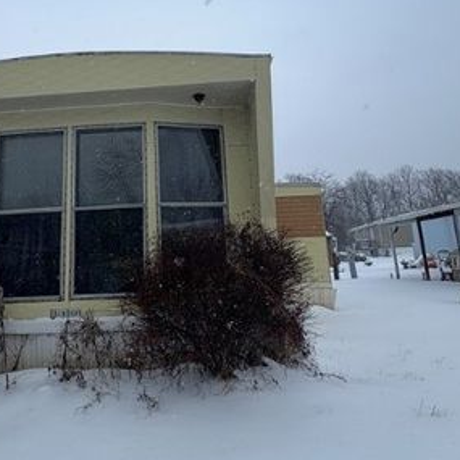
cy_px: 159
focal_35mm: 29
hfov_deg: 55.0
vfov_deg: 54.7
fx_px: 436
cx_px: 174
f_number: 2.2
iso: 50
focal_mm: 2.22
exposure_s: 1/1094
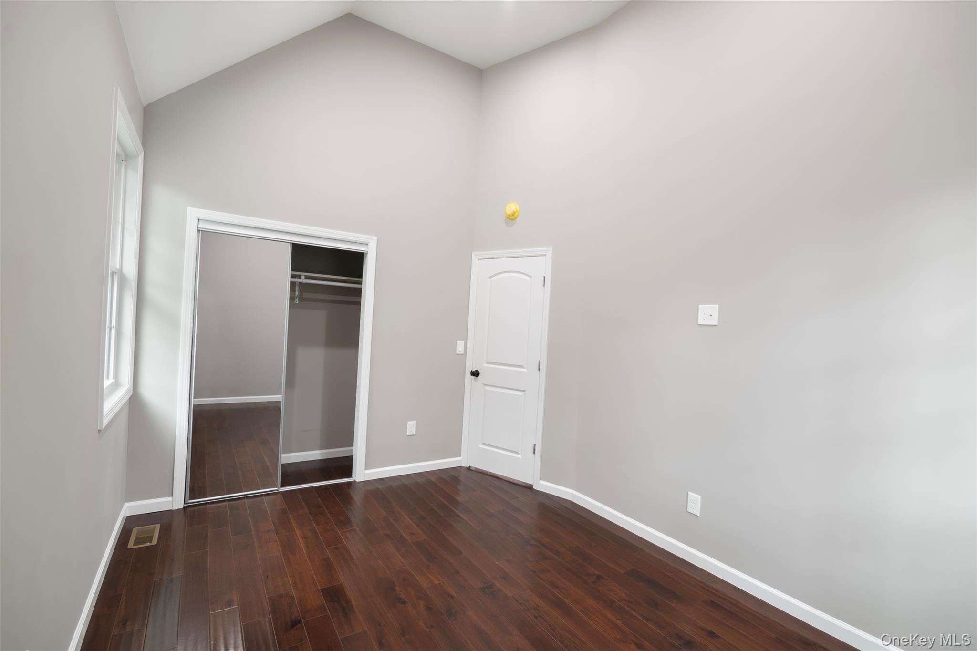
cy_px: 326
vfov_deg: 77.3
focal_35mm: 15
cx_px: 488
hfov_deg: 100.4
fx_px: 407
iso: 100
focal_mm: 10
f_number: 9
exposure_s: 2.5
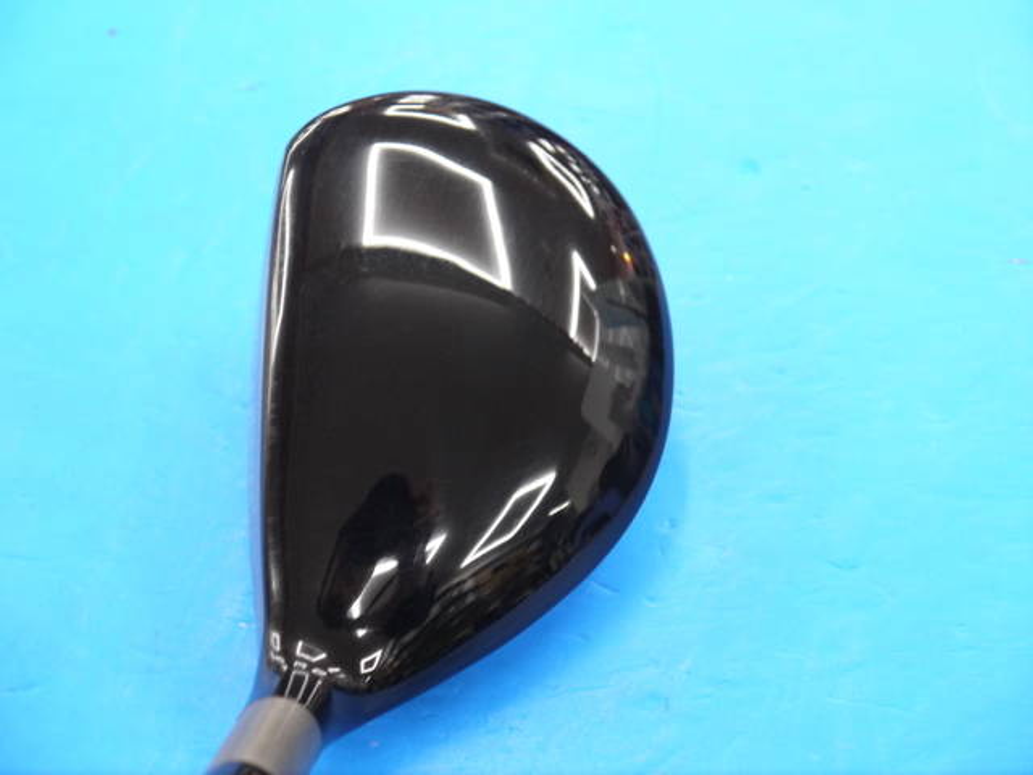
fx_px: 2507
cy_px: 388
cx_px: 516
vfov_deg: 17.6
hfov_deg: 23.3
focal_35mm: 84
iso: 800
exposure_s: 1/60
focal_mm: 42
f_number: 5.6
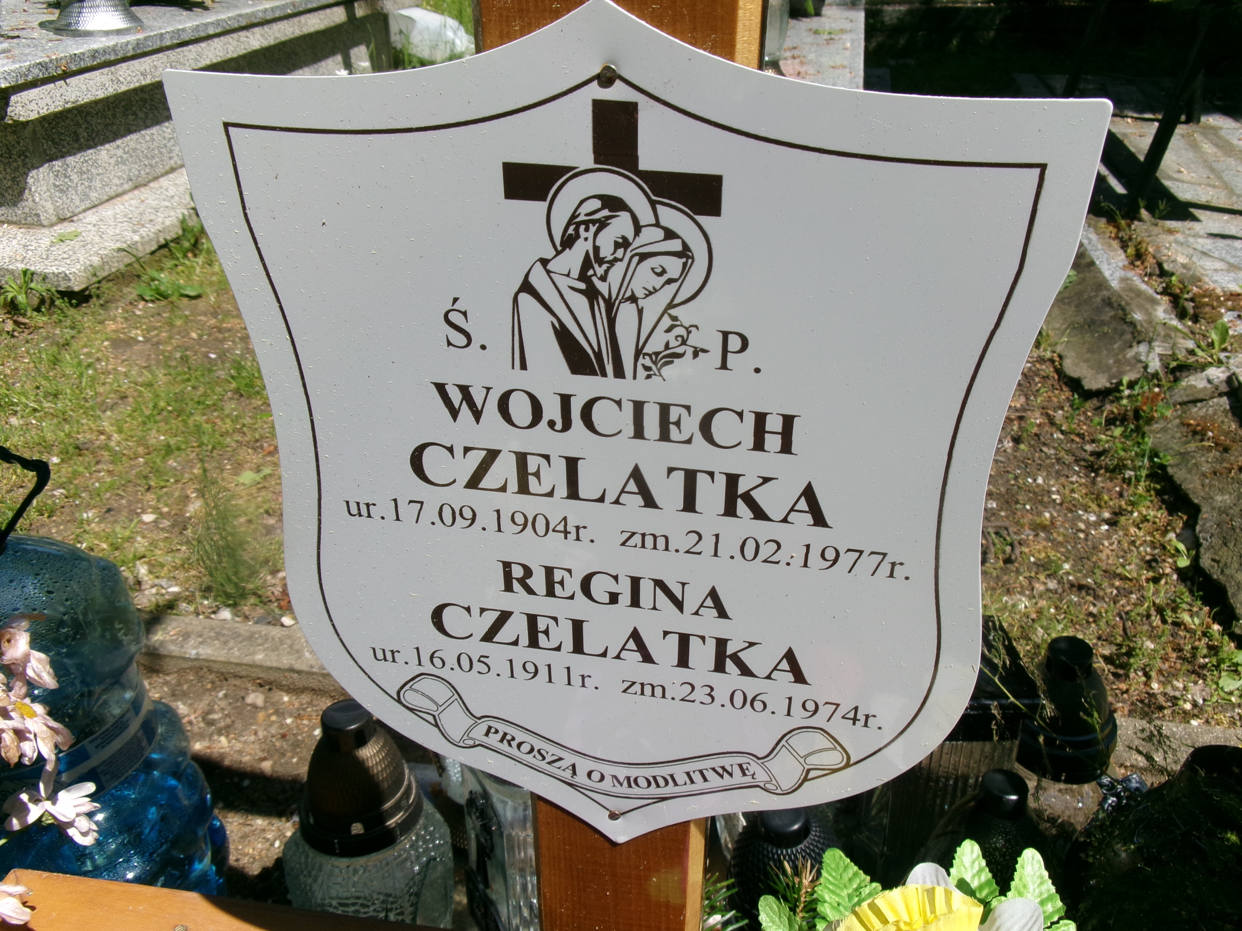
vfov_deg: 49.7
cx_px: 621
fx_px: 1005
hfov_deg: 63.4
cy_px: 466
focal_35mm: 28
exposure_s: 1/150
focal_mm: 5.1
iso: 100
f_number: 10.8
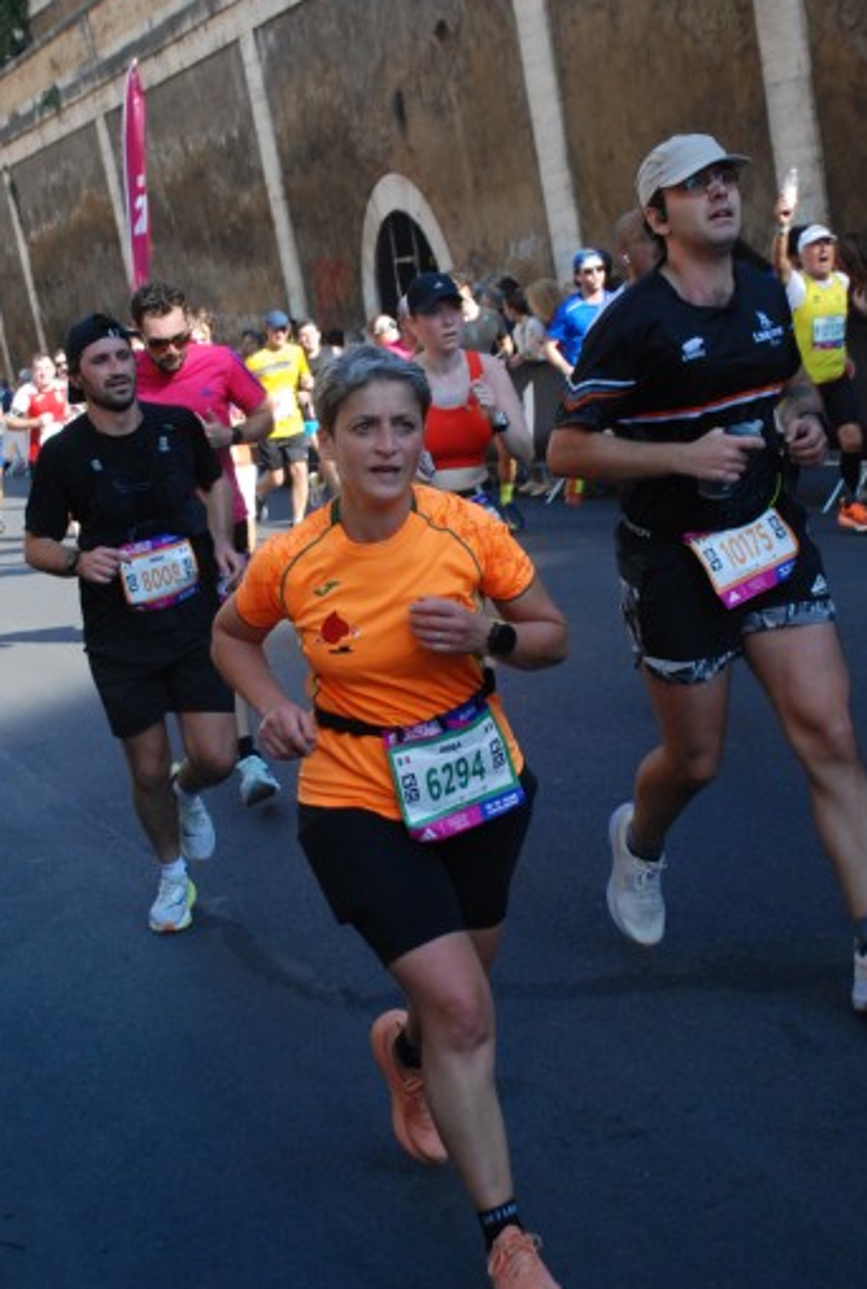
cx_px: 393
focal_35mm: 67
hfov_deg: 20.4
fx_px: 2406
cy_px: 604
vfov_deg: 30.0
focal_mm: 38
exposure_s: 1/1250
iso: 1000
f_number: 5
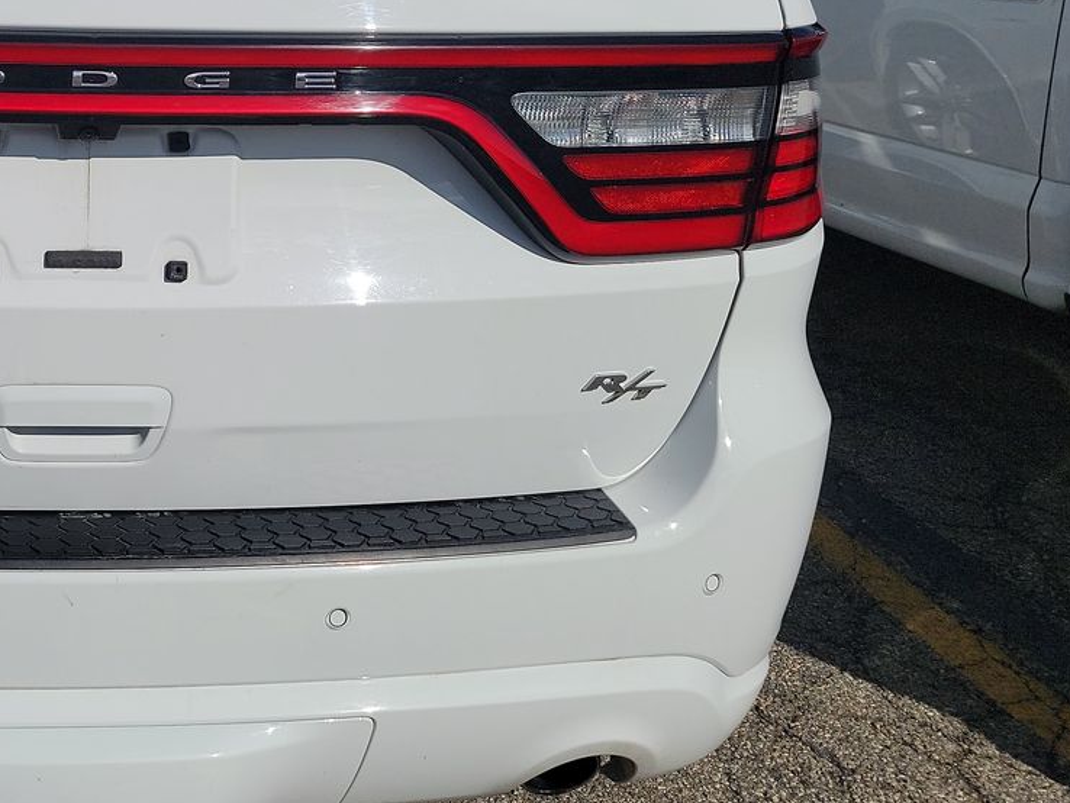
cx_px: 33
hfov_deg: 34.0
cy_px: 168
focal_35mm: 52
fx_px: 1608
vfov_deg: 27.5
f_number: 1.8
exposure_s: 1/3464
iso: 50
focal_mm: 6.7
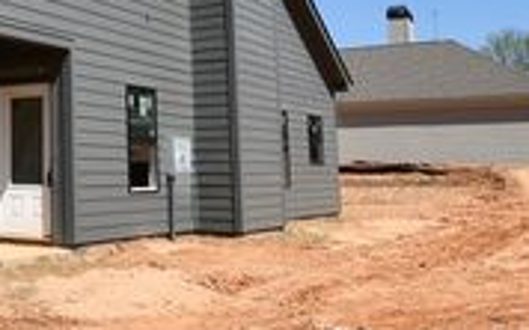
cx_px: -74
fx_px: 620
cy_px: -46
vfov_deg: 27.0
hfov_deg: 37.4
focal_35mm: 43
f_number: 10
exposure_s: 1/250
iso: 100
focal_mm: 10
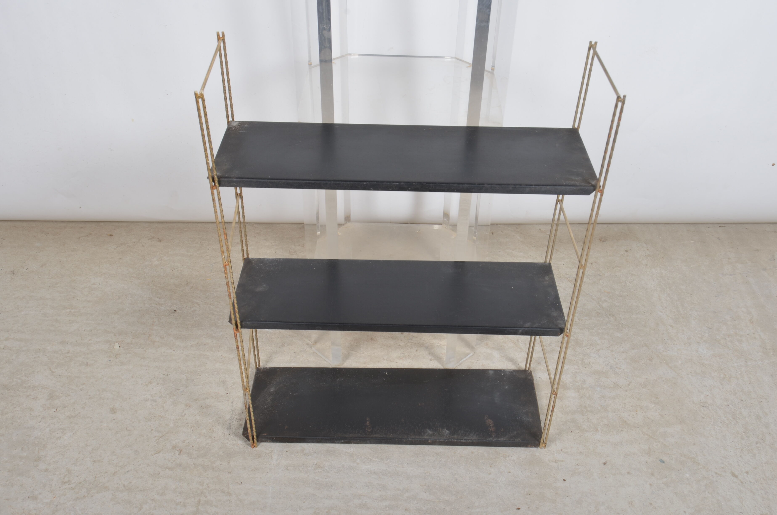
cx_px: 388
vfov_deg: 36.7
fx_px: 775
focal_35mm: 36
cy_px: 258
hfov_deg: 53.2
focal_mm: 24
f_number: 14
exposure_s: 1/125
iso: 100
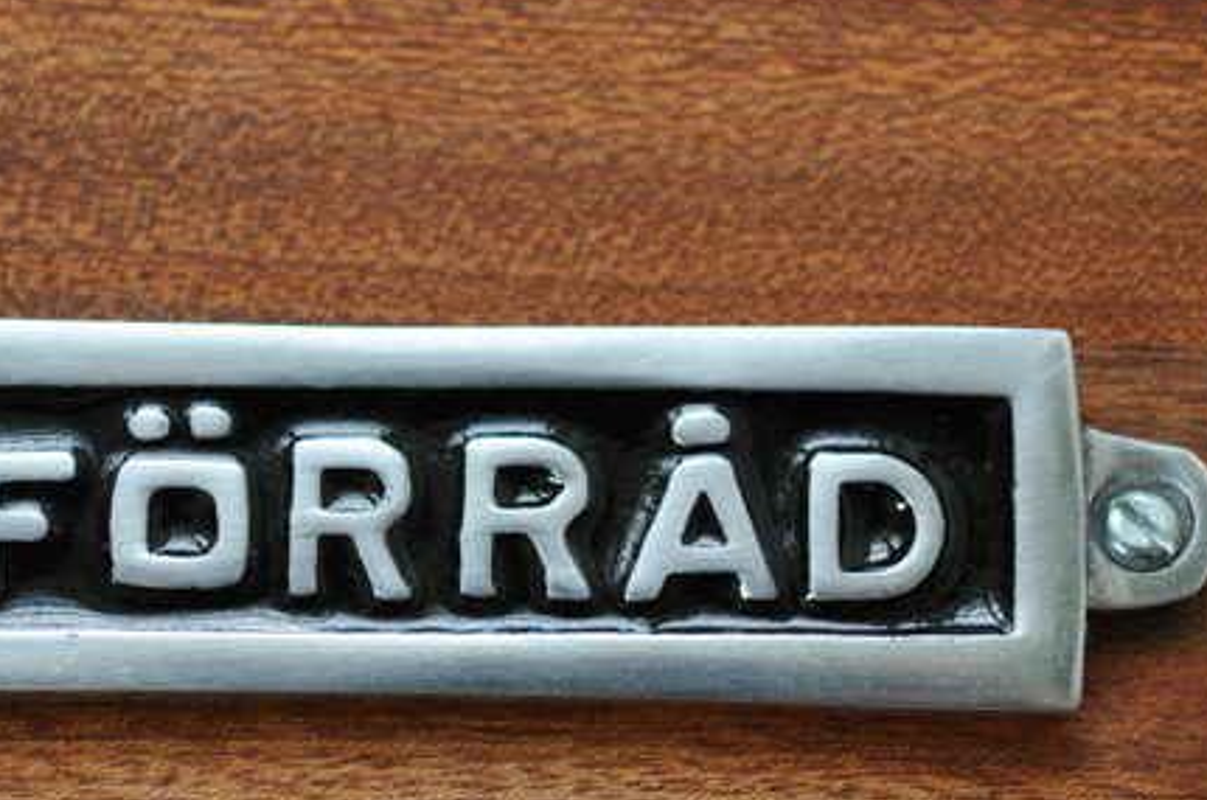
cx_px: 438
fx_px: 4484
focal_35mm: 134
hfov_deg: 15.3
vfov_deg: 10.2
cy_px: 465
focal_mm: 60
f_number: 3
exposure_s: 1/500
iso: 1000
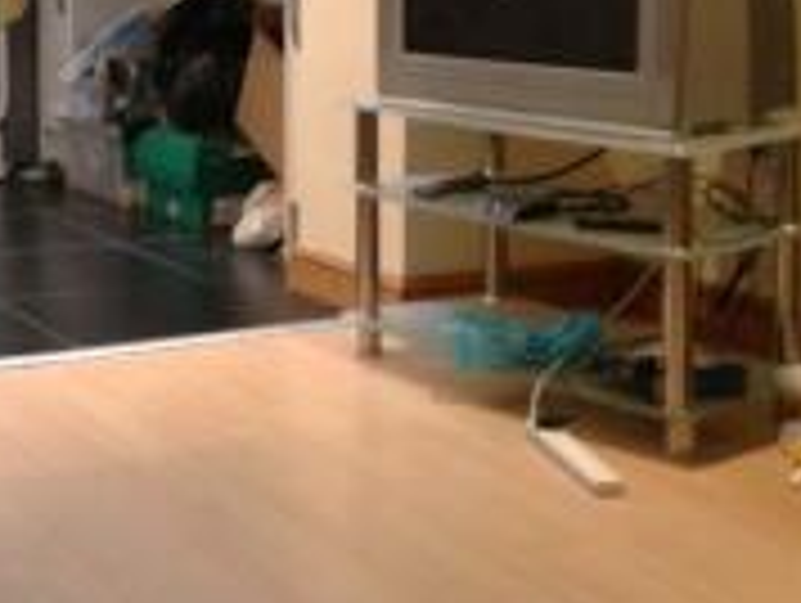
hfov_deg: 22.7
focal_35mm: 83
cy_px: 81
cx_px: 22
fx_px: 1923
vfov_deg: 17.6
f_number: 2.4
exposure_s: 1/20
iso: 250
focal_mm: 4.13
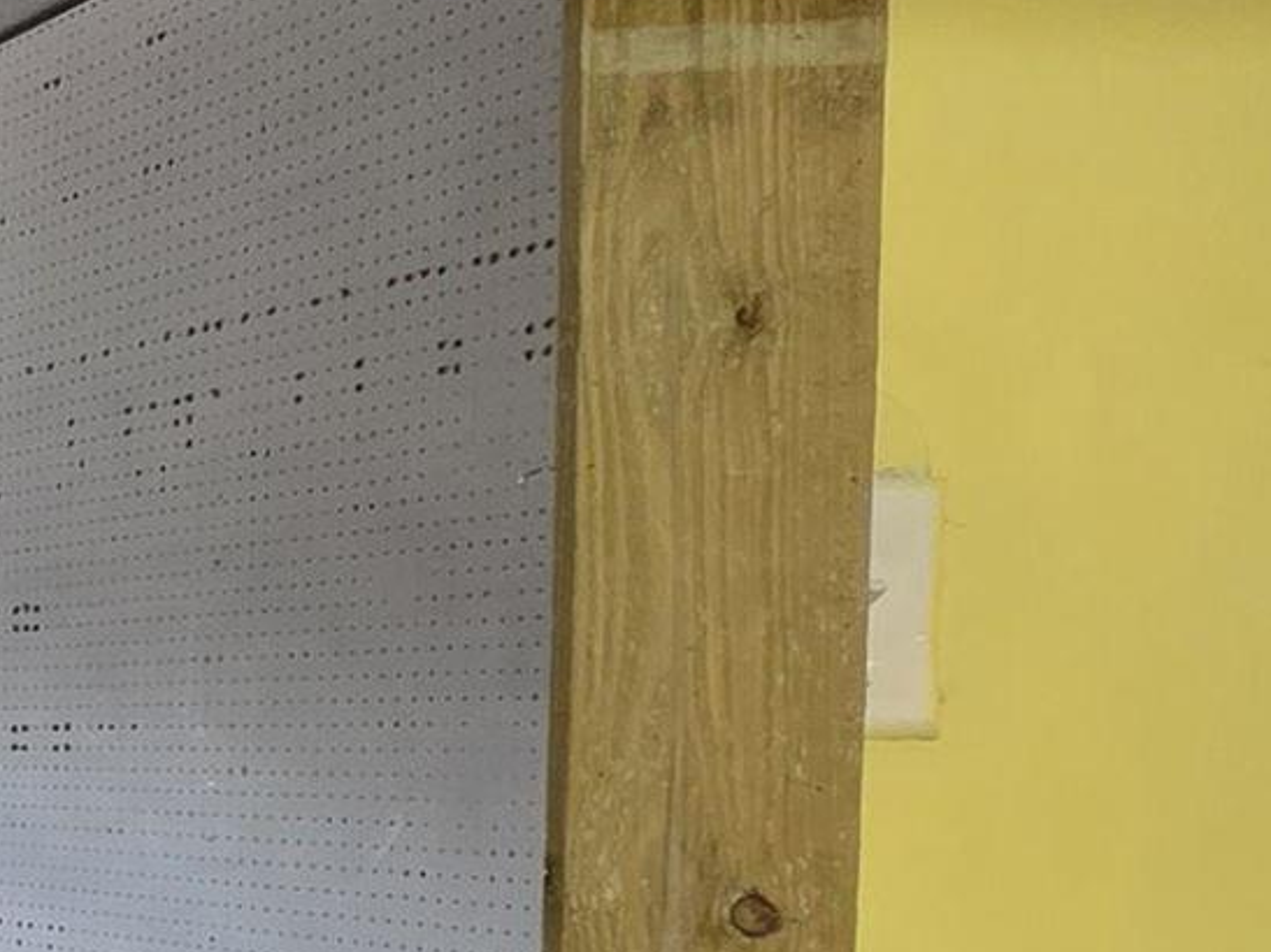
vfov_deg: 19.7
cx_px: -1543
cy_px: 892
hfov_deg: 16.5
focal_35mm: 73
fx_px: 2680
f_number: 1.9
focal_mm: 2.2
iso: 160
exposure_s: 1/60
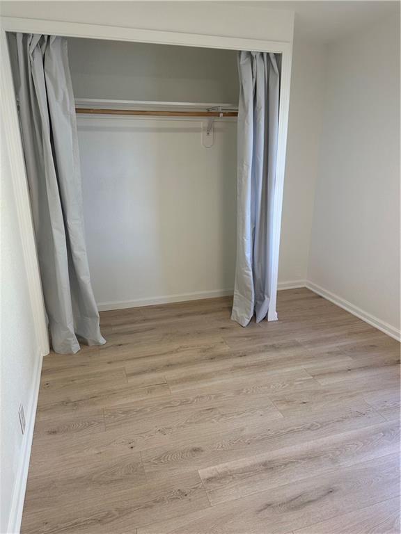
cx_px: 200
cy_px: 267
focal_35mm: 24
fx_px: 371
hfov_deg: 56.8
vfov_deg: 71.6
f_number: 1.78
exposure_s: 1/120
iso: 100
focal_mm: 6.86
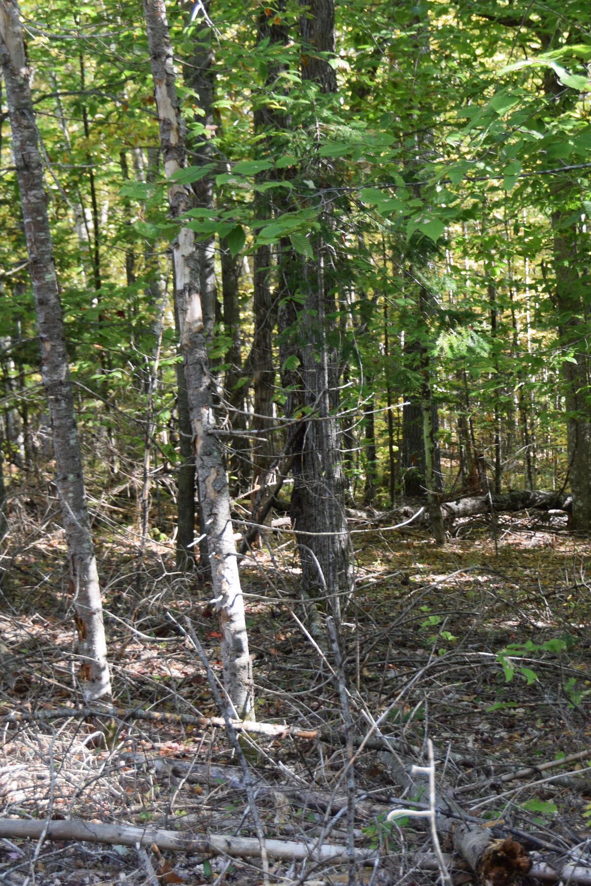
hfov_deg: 13.6
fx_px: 2462
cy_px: 474
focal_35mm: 100
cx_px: 487
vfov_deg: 20.4
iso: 400
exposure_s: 1/80
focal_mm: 40
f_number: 4.5
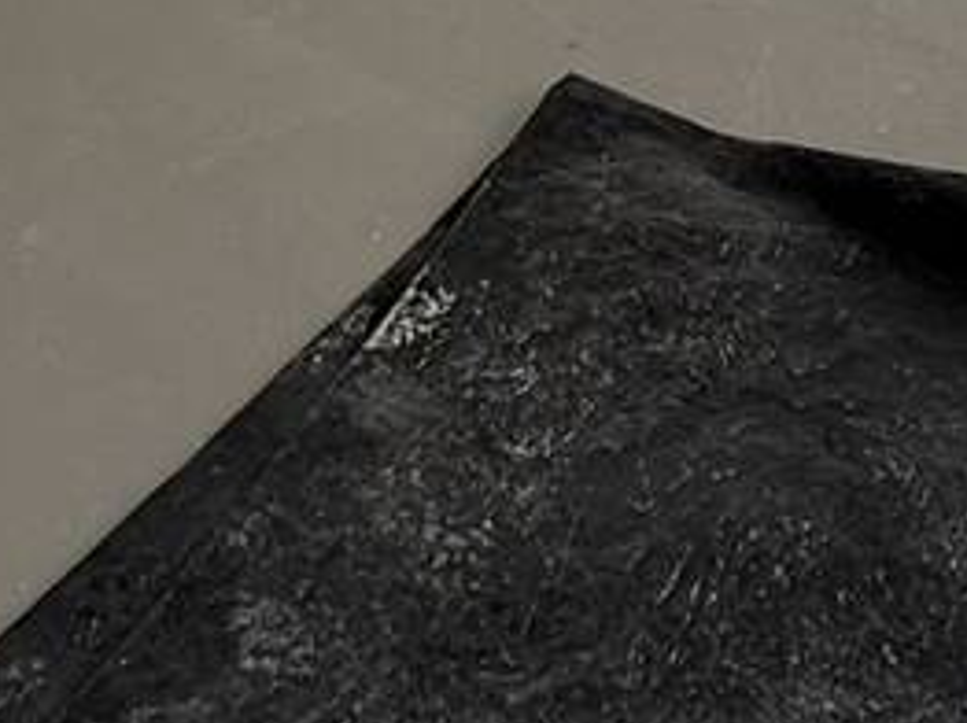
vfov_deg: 12.8
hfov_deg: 24.9
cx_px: 775
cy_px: -1180
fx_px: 2149
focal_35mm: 77
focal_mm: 2.22
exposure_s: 1/237
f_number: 2.2
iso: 50
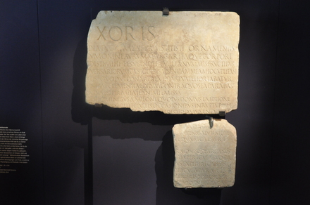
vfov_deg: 32.9
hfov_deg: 48.0
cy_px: 102
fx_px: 348
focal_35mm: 40
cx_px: 155
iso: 1250
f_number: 4
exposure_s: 1/6
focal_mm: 27
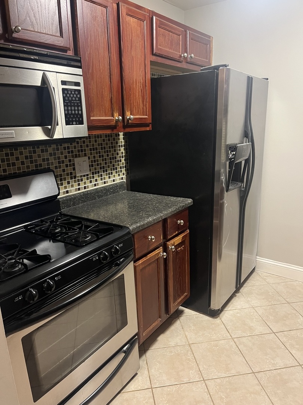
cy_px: 202
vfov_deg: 67.3
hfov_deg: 53.1
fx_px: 303
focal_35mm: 26
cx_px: 152
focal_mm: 5.1
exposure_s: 1/60
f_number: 1.6
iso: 400
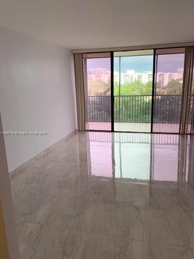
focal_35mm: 27
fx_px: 202
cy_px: 133
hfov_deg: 51.4
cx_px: 99
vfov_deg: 65.3
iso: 25
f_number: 1.8
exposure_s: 1/200
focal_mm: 4.25
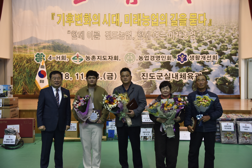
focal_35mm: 44
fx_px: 308
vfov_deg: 30.5
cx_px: 126
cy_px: 84
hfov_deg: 44.5
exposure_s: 1/125
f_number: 4
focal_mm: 44
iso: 1000
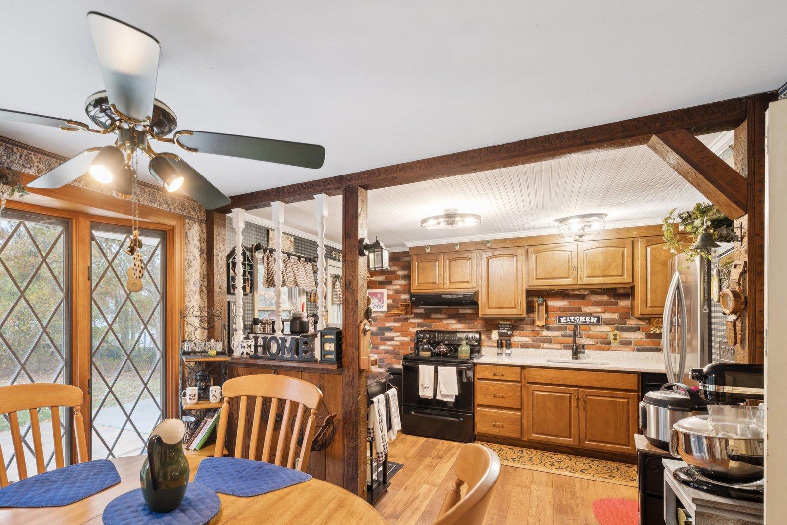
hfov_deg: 87.8
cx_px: 286
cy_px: 326
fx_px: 393
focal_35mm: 18
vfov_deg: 66.4
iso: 640
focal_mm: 14
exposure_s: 1/6
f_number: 6.3
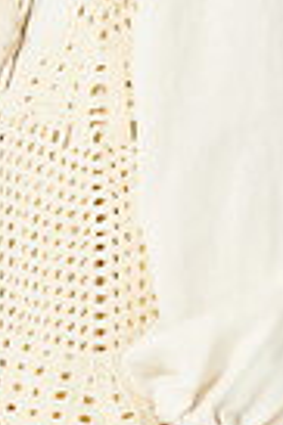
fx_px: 4657
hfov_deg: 3.5
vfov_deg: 5.2
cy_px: -152
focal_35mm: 394
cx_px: 225
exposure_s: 1/125
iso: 160
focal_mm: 135
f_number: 8
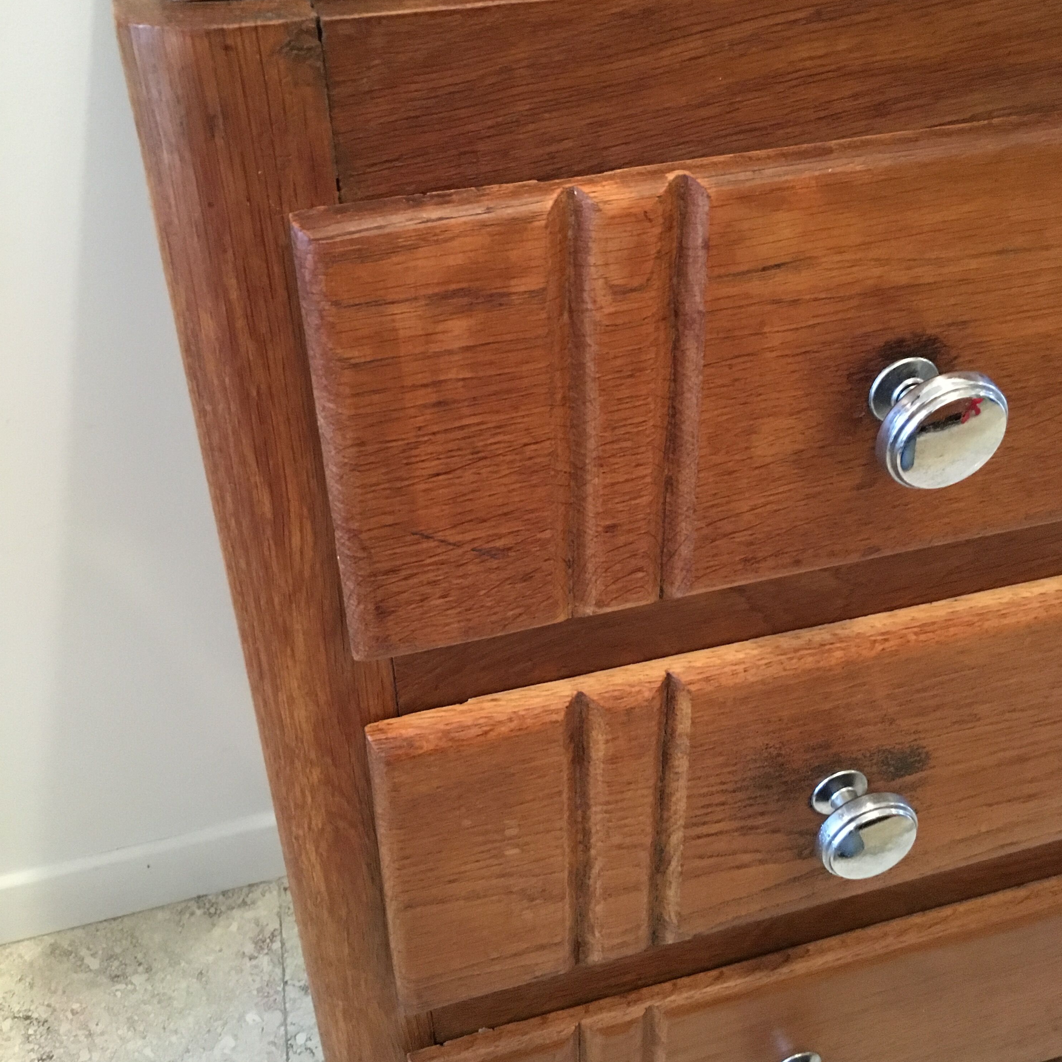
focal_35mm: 35
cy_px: 445
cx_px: 542
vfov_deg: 47.0
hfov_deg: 47.2
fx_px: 1215
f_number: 2.2
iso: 320
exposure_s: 1/17
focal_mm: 4.15
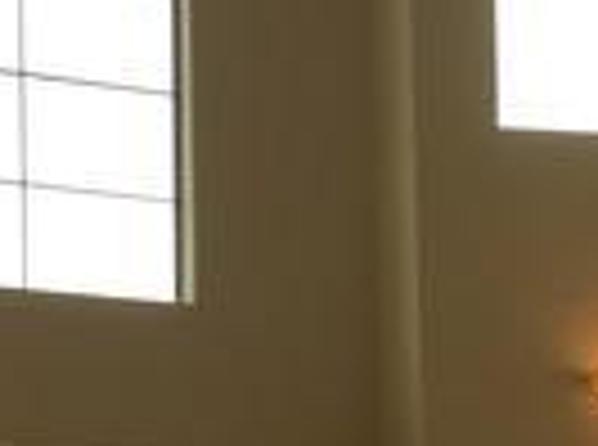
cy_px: 779
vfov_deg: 12.2
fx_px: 1930
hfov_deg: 17.6
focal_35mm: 112
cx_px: 193
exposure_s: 1/120
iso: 32
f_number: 2.2
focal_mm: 4.15
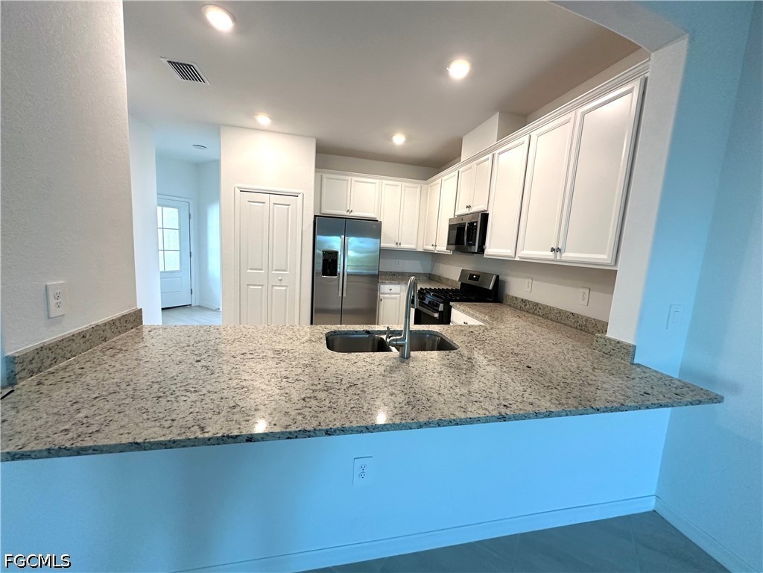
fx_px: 309
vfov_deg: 85.7
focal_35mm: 14
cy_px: 286
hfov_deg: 102.1
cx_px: 382
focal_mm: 2.22
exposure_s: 1/120
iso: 200
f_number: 2.2
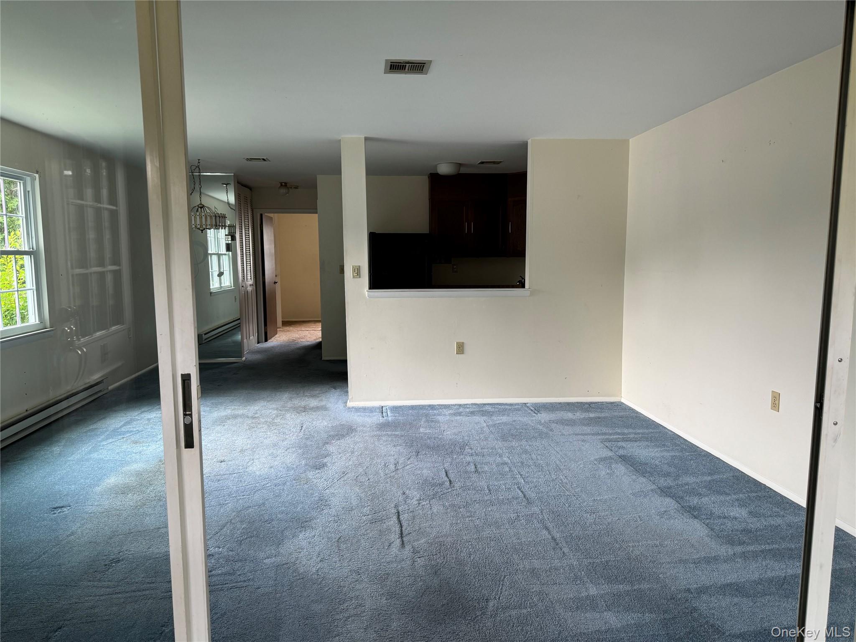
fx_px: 593
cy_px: 321
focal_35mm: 24
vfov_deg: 56.8
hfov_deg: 71.6
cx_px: 428
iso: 125
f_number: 1.78
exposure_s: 1/121
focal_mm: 6.76
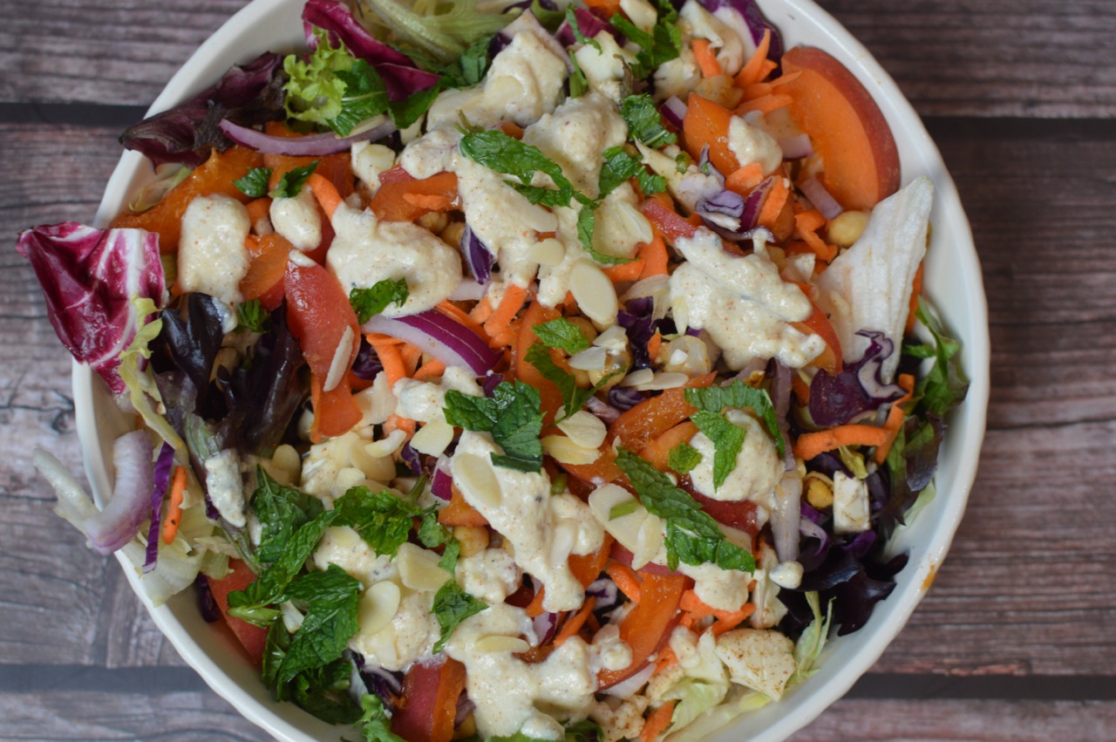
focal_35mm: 52
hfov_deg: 37.9
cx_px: 558
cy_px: 371
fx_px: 1626
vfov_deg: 25.7
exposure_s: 1/125
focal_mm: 35
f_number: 3.5
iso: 400
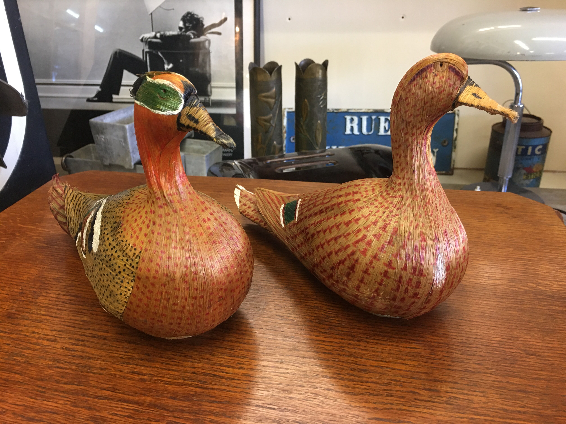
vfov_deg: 48.2
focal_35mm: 29
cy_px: 212
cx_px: 283
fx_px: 474
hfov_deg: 61.7
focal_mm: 4.15
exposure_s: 1/17
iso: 64
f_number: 2.2
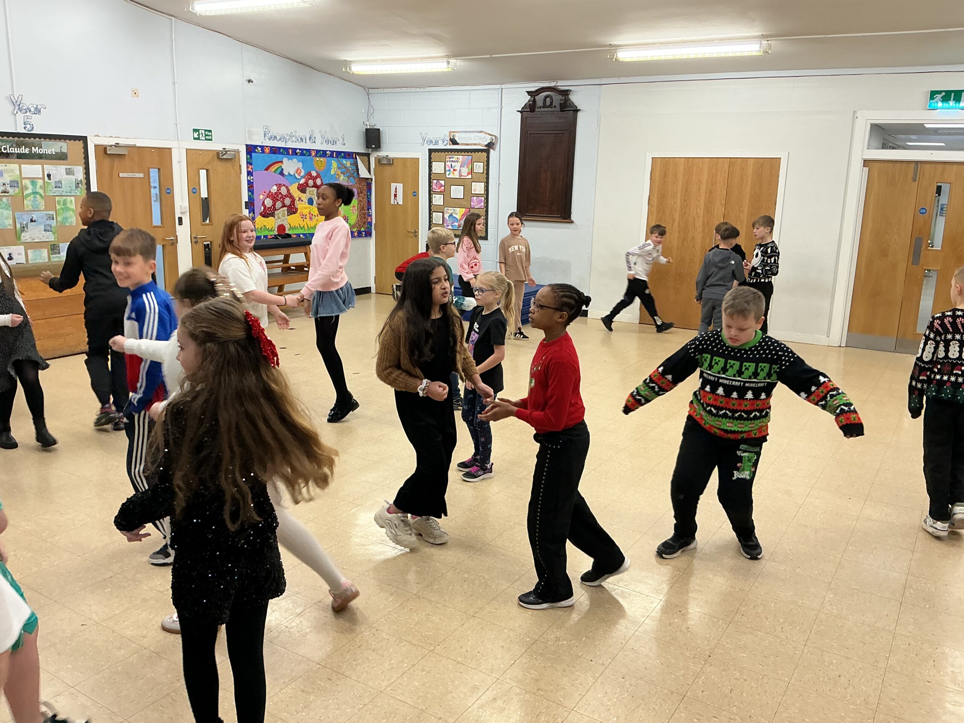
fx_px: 808
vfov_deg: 48.2
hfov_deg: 61.7
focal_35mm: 29
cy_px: 362
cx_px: 482
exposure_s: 1/50
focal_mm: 3
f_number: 1.8
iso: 50
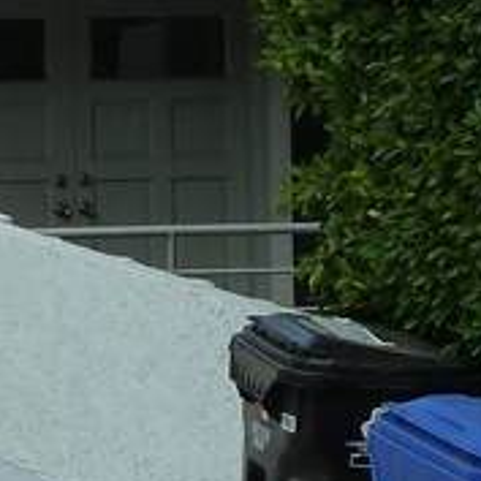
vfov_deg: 7.8
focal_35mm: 225
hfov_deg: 7.4
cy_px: 215
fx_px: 3537
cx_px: -590
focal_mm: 7.3
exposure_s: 1/250
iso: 125
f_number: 4
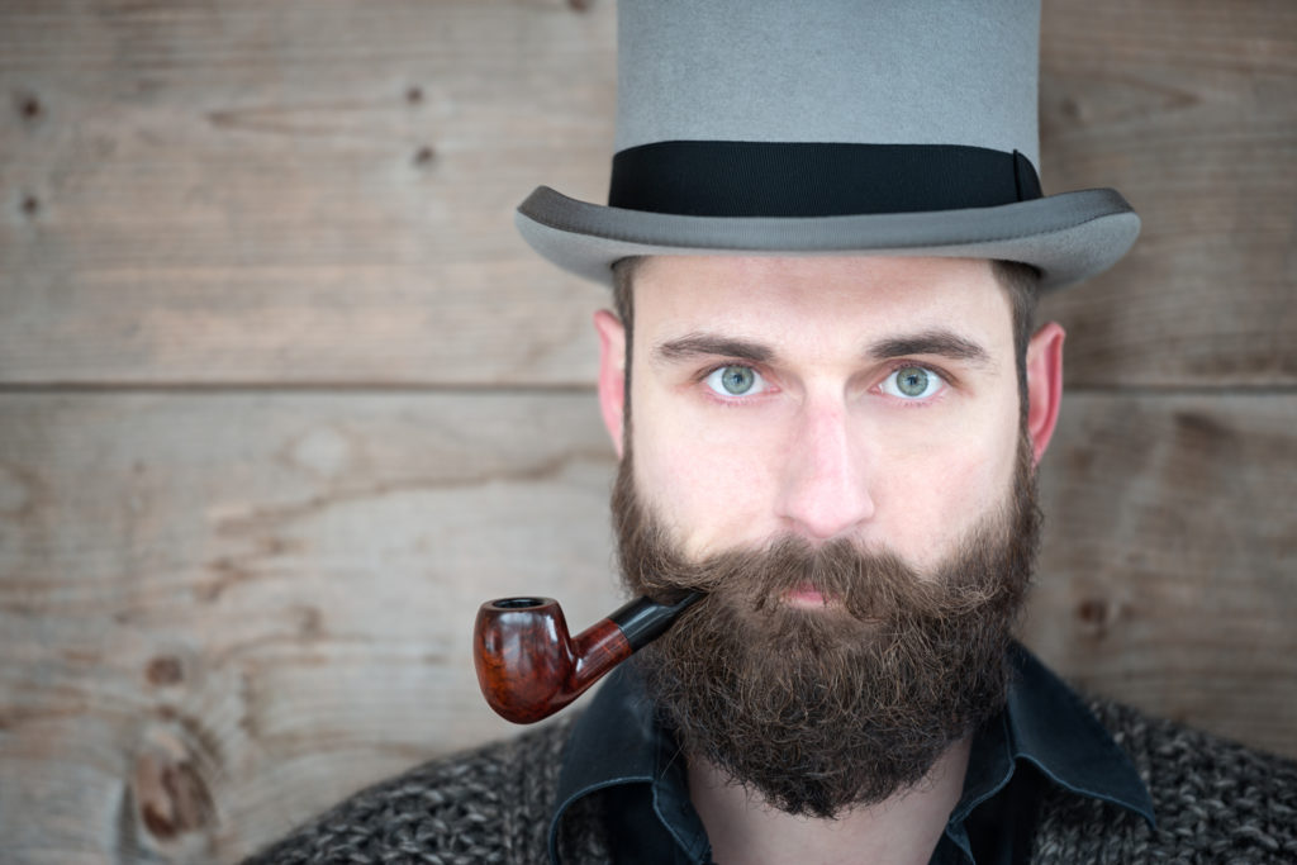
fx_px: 7206
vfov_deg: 6.9
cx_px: 648
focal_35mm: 200
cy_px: 432
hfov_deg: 10.3
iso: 200
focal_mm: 200
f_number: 2.8
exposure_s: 1/40
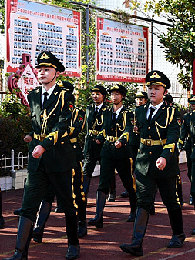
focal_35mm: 82
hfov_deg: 17.8
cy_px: 118
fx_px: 617
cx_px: 41
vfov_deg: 23.8
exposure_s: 1/200
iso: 125
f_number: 7.1
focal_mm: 24
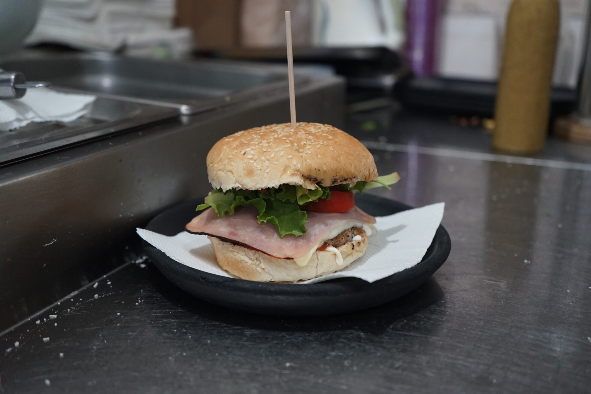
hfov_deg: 51.9
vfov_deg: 35.9
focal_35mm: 37
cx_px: 296
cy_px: 197
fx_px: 607
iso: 1600
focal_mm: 37
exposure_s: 1/60
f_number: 4
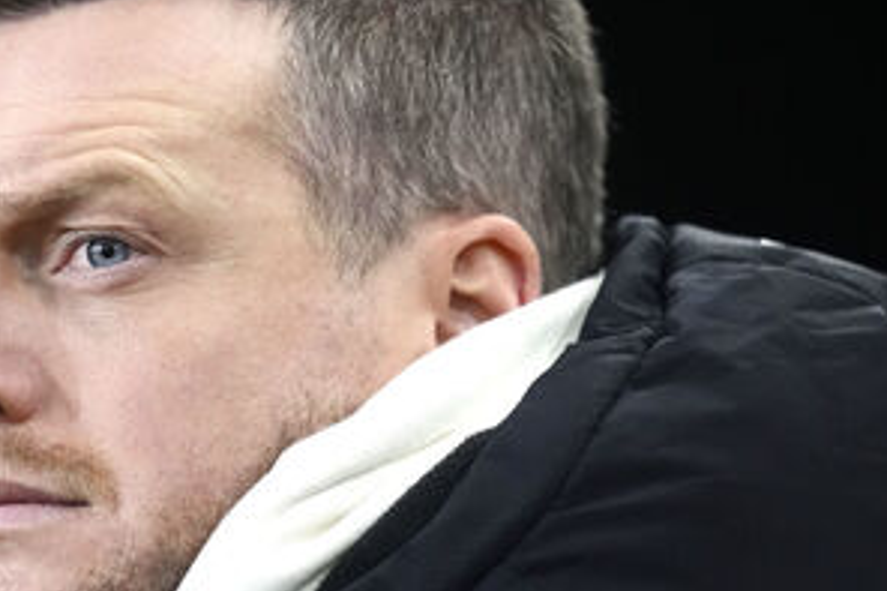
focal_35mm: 812
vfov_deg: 1.7
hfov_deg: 2.5
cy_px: 351
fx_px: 19995
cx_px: 270
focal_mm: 400
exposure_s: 1/2000
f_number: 2.8
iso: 5000
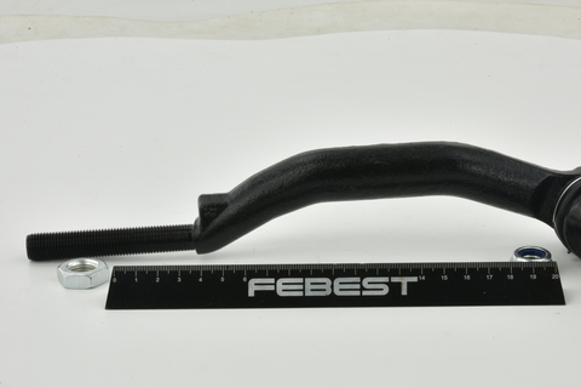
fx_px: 1452
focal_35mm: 90
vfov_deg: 15.2
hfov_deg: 22.6
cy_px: 241
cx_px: 332
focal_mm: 60
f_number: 32
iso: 64
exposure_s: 1/2.5
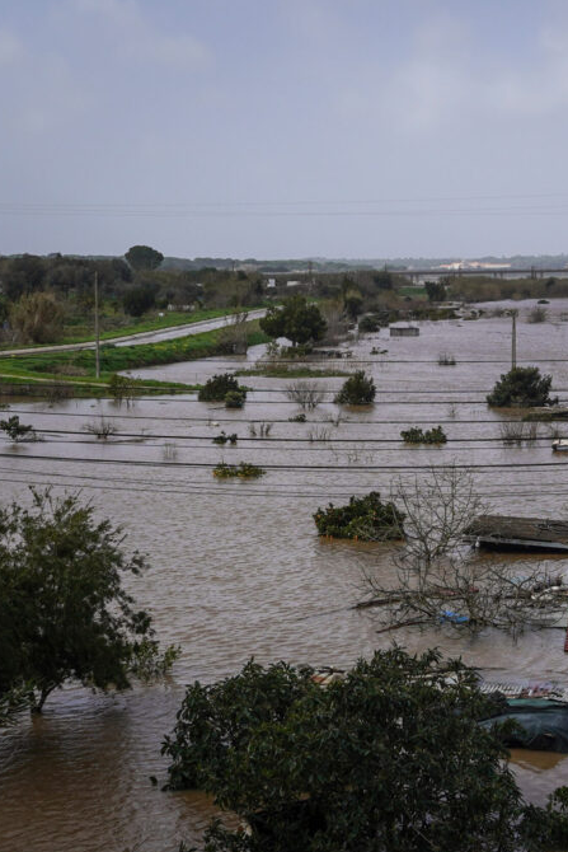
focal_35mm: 55
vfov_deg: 36.2
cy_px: 420
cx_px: 623
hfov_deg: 23.2
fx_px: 1301
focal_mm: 24
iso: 125
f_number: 5.6
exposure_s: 1/1250
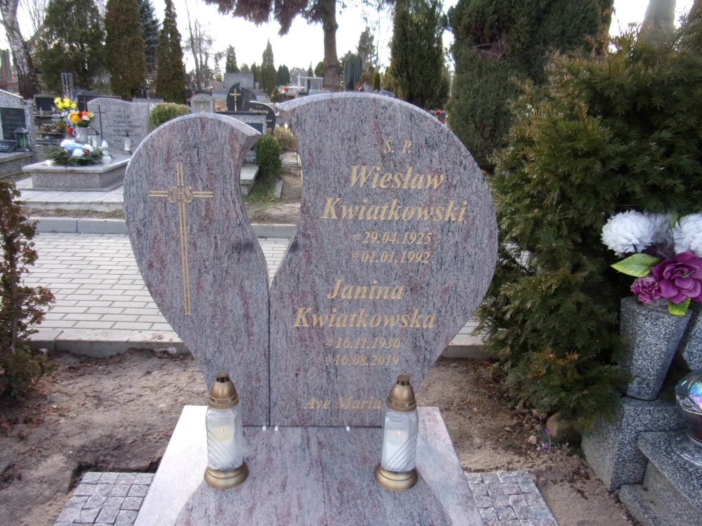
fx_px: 487
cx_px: 351
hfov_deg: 71.6
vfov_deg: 56.8
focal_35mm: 24
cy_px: 263
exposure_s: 1/140
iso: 80
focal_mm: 4.3
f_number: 3.3
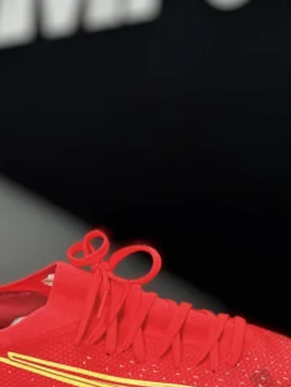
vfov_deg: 22.2
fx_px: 986
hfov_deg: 16.8
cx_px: 151
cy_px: 187
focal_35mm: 88
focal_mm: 6.76
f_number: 1.78
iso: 250
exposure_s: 1/51
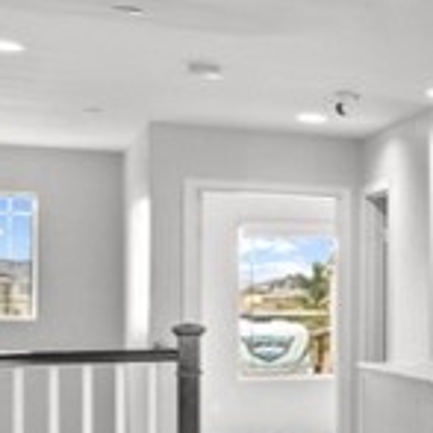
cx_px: 1096
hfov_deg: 13.6
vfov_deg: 20.7
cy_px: 325
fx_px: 1175
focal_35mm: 83
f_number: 8
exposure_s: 1/15
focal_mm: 14
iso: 3200
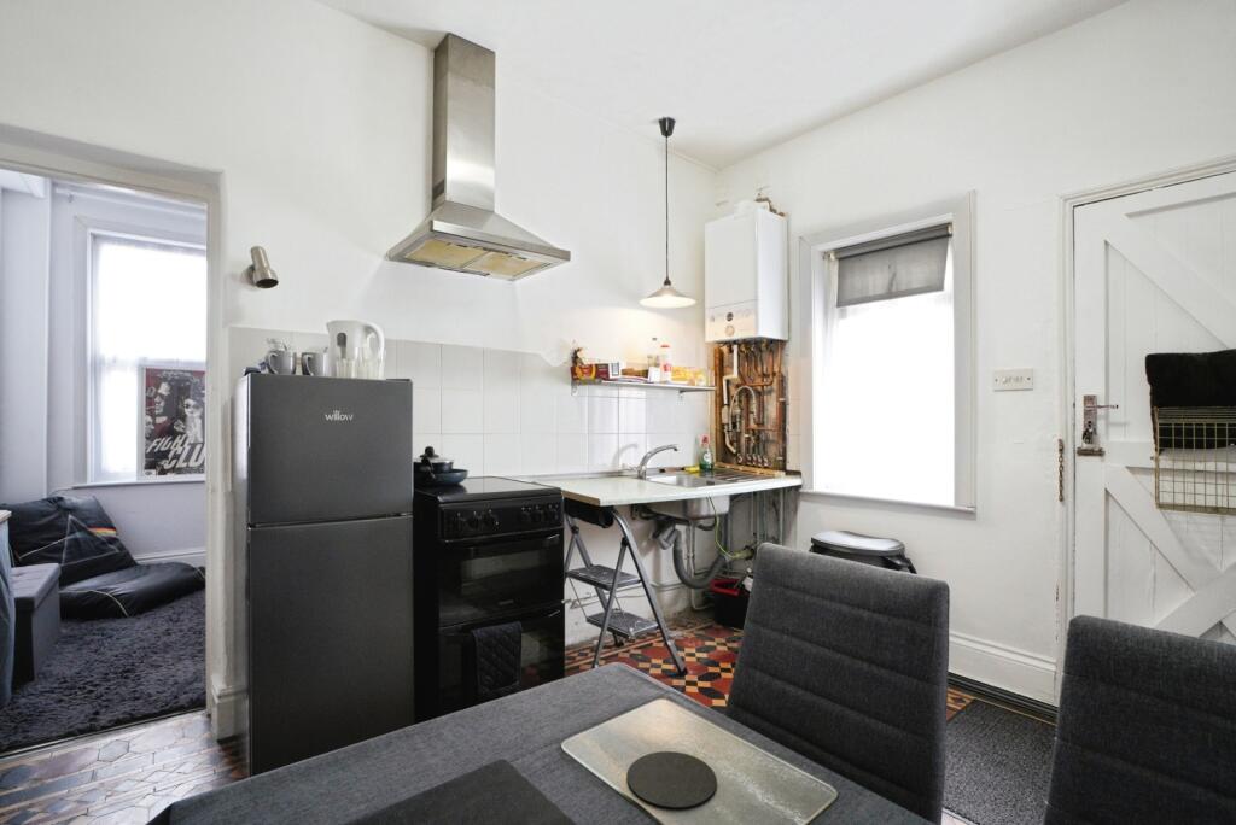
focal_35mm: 16
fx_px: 550
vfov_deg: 73.8
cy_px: 412
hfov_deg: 96.7
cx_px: 618
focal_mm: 16
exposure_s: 1/50
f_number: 9
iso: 2000
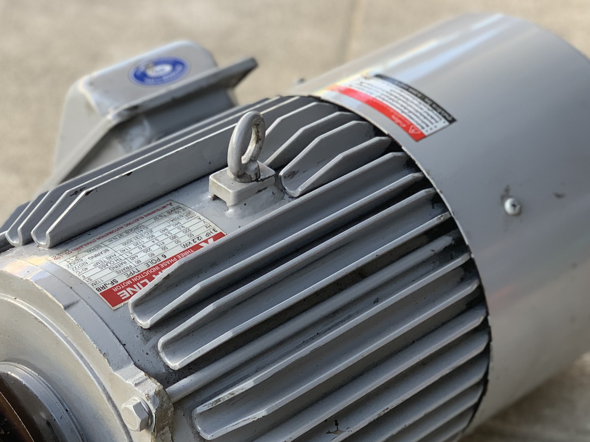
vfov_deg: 15.9
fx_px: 1568
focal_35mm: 92
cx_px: 225
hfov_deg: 21.3
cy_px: 380
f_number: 2.4
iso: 64
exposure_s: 1/122
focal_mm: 6
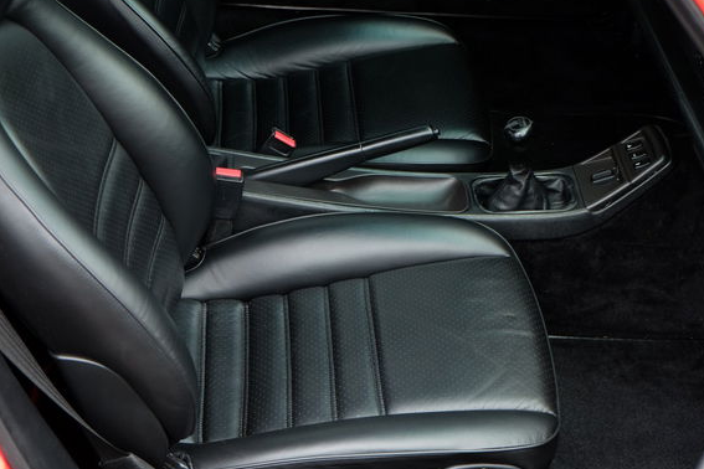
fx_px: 1193
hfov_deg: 32.9
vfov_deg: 22.3
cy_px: 220
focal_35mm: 61
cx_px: 335
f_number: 3.6
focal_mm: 30.2
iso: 640
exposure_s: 1/60
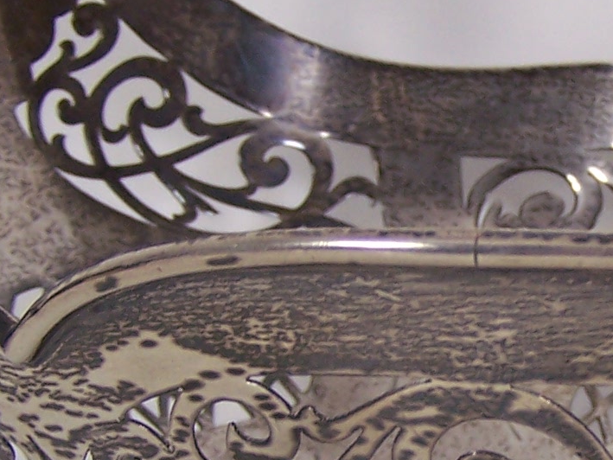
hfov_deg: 14.0
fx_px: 2444
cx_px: 635
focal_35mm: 138
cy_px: 333
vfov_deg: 10.7
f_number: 2.8
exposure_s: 1/45
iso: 80
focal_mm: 6.3
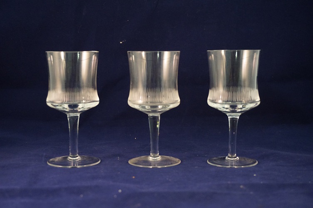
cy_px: 104
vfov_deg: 23.1
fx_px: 508
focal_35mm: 58
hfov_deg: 34.2
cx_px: 156
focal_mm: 39
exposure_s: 1/30
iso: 3200
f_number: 5.6
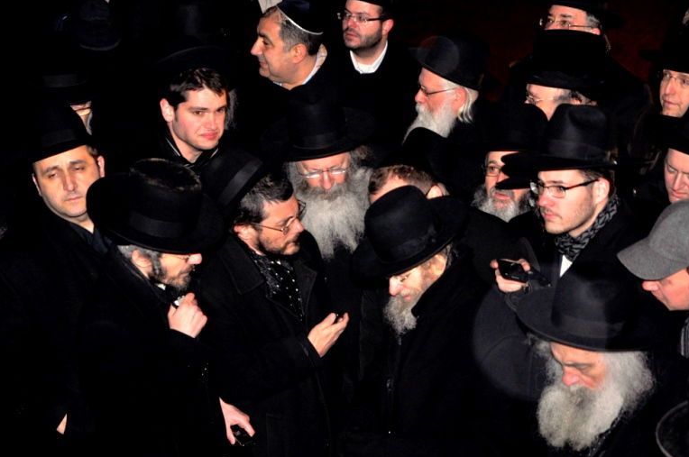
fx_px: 2102
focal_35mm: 110
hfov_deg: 18.6
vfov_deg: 12.4
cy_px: 224
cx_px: 360
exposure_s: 1/60
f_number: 4
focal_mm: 70
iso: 800
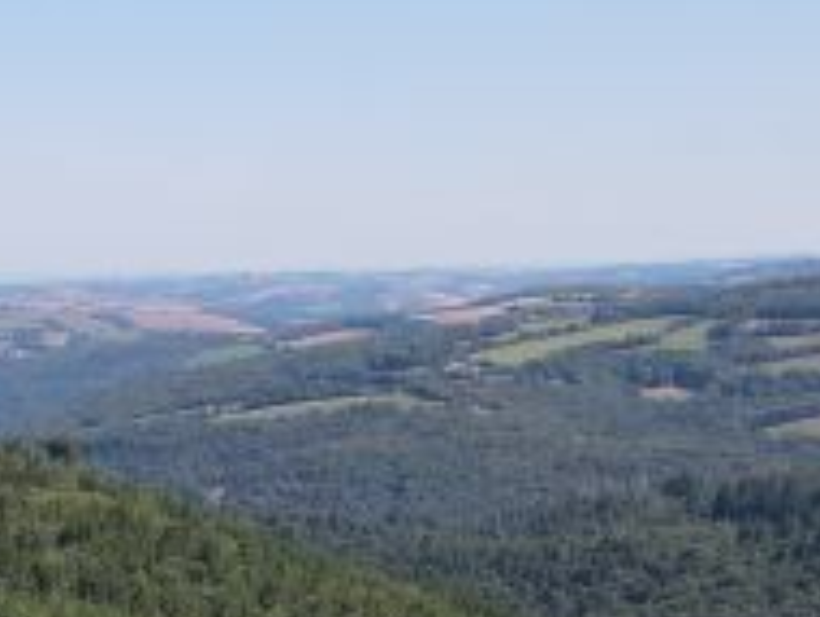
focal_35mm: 101
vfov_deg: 13.1
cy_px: 1139
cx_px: -142
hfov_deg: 18.5
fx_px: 2396
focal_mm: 4.5
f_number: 2.8
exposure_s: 1/500
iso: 110
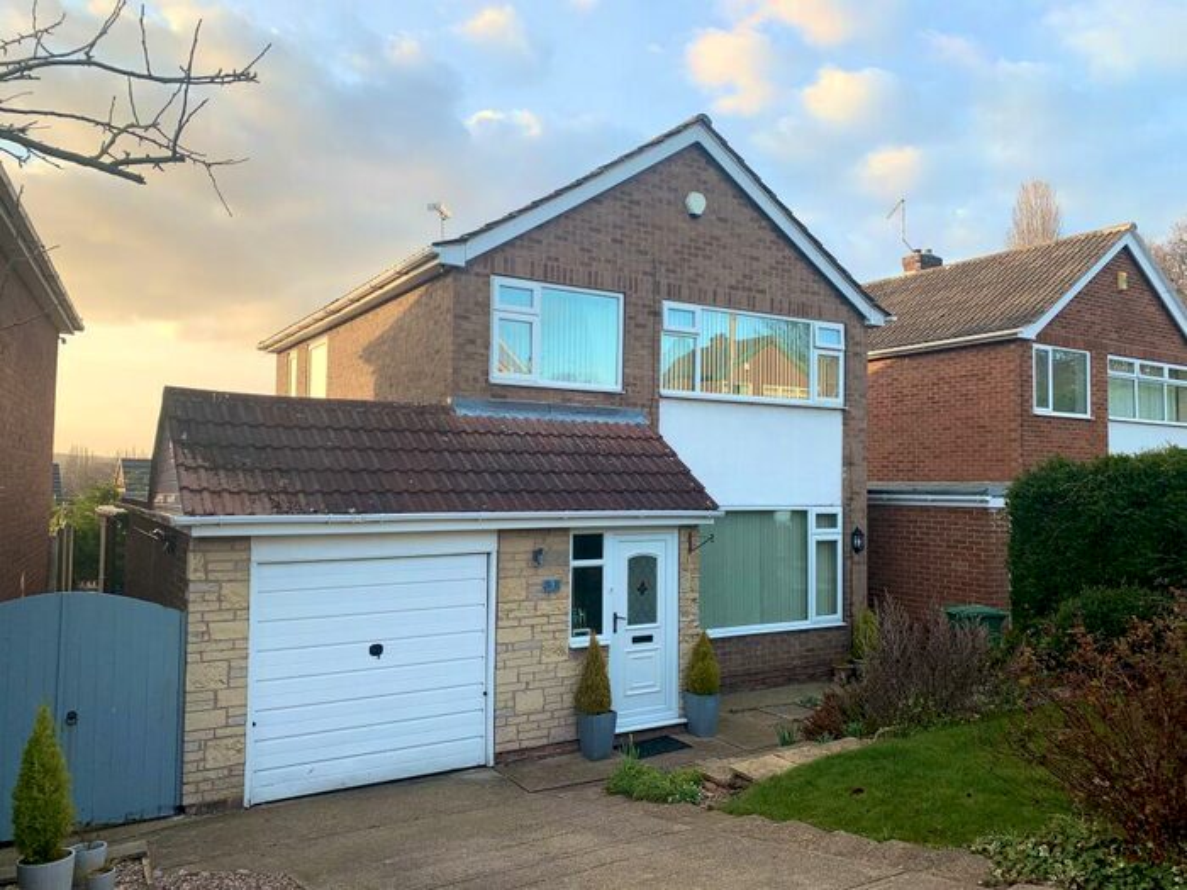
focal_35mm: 26
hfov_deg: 67.3
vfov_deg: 53.1
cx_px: 594
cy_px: 445
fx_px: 892
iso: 25
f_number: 1.8
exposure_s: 1/363
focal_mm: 4.25
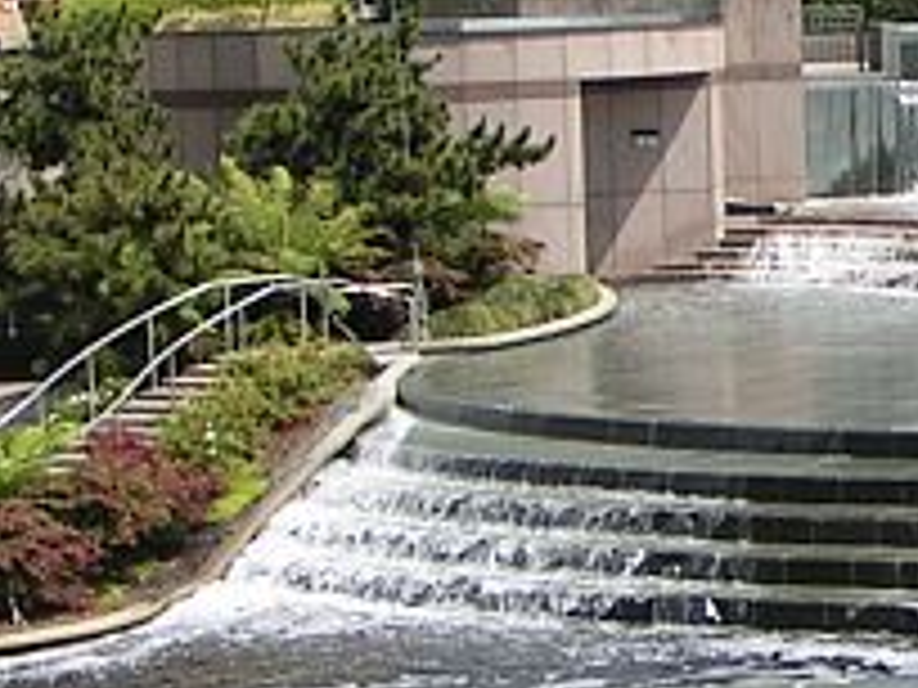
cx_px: 1287
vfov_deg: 10.0
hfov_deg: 12.7
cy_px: 256
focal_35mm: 149
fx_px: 3951
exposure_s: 1/400
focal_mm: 5.8
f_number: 5.6
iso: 50
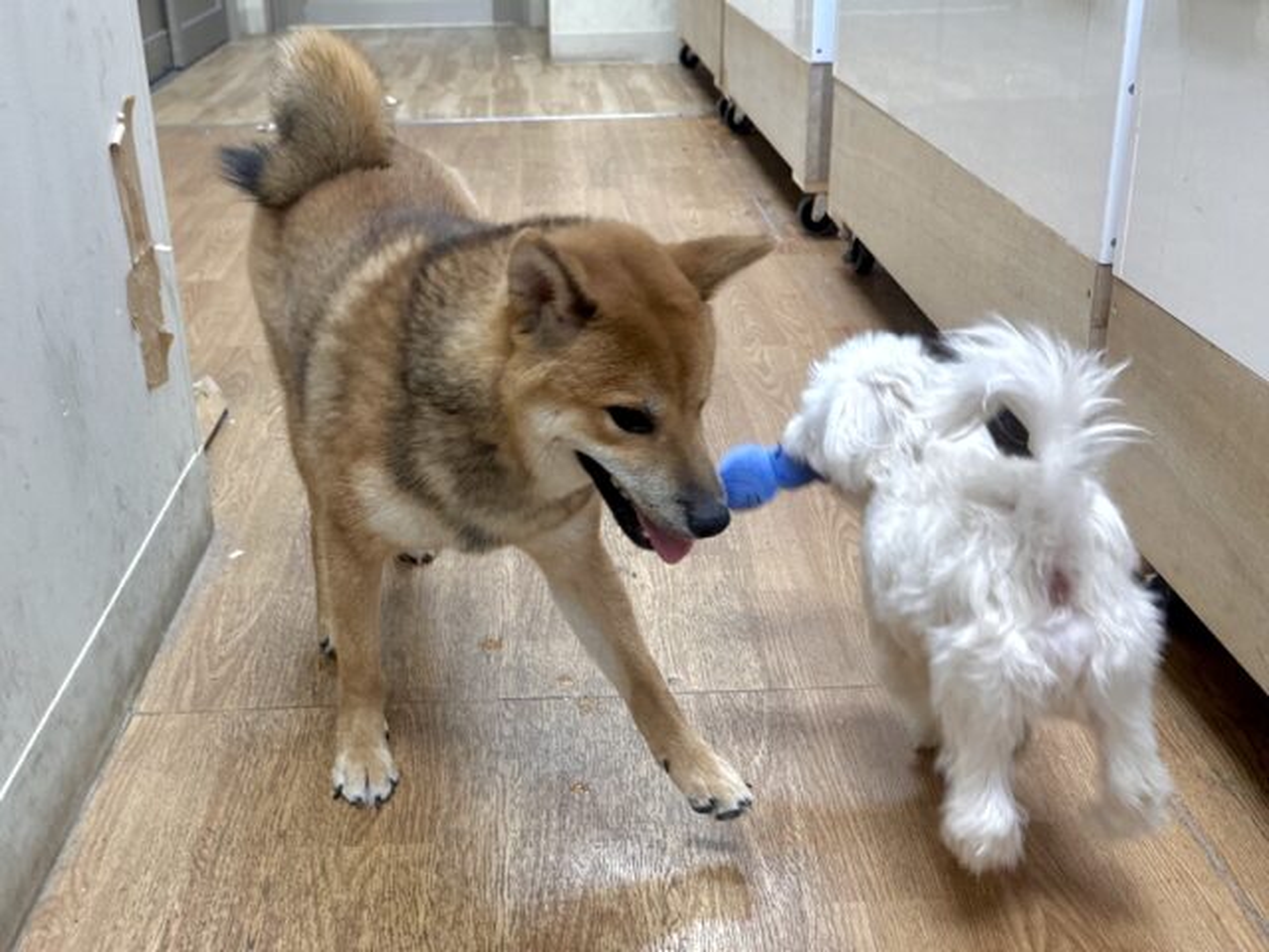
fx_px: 880
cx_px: 634
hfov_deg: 71.6
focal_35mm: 24
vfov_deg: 56.8
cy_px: 476
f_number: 1.78
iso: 100
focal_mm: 6.86
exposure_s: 1/121
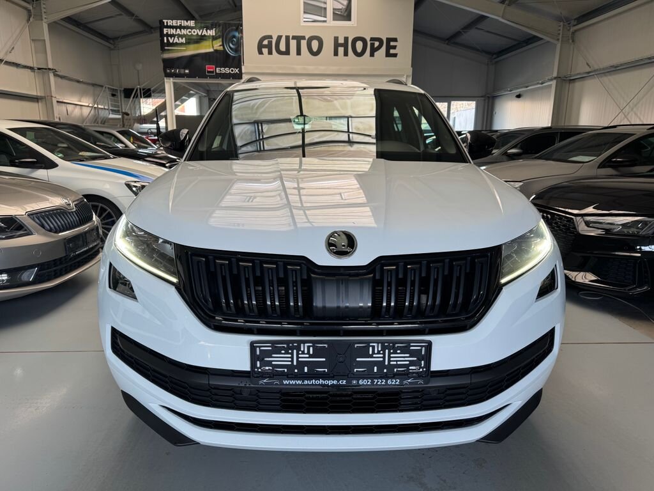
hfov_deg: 71.6
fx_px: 453
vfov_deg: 56.8
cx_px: 327
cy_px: 246
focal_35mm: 24
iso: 64
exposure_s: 1/100
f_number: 1.78
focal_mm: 6.76
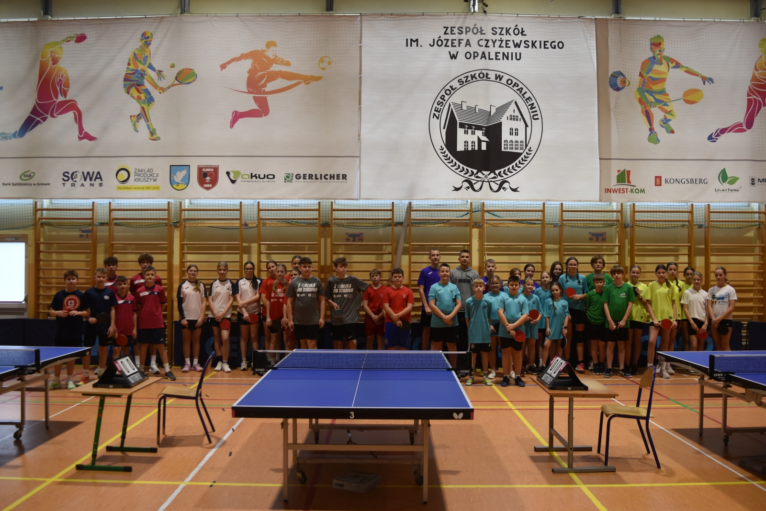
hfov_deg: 59.5
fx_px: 670
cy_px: 256
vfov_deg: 41.7
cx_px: 383
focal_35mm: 32
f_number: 4
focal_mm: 21
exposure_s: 1/60
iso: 400
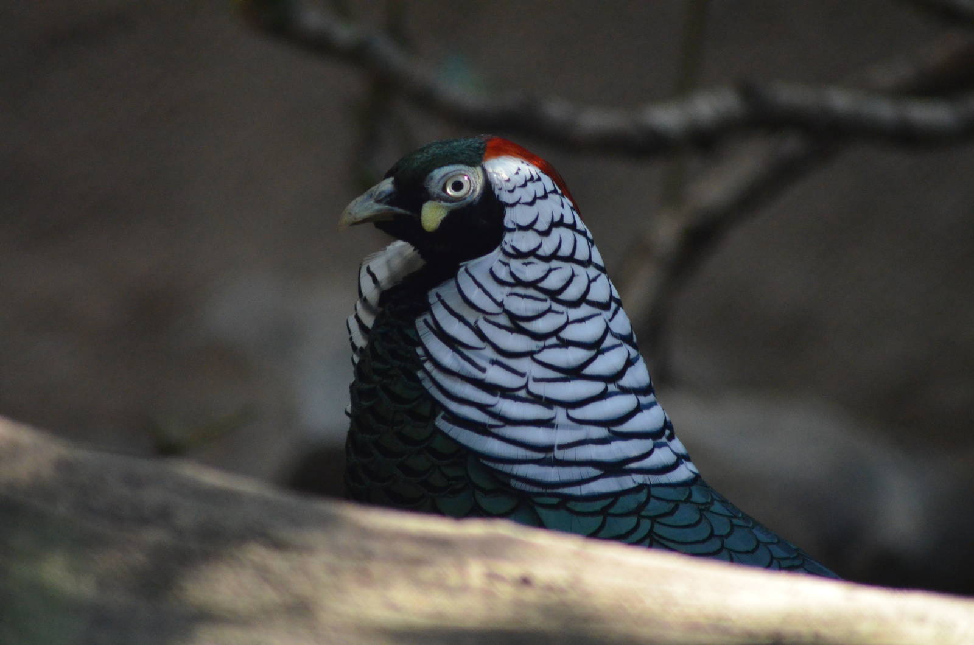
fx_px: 12151
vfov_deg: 3.0
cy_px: 322
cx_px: 487
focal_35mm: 450
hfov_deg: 4.6
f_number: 5.6
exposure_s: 1/500
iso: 3200
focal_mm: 300
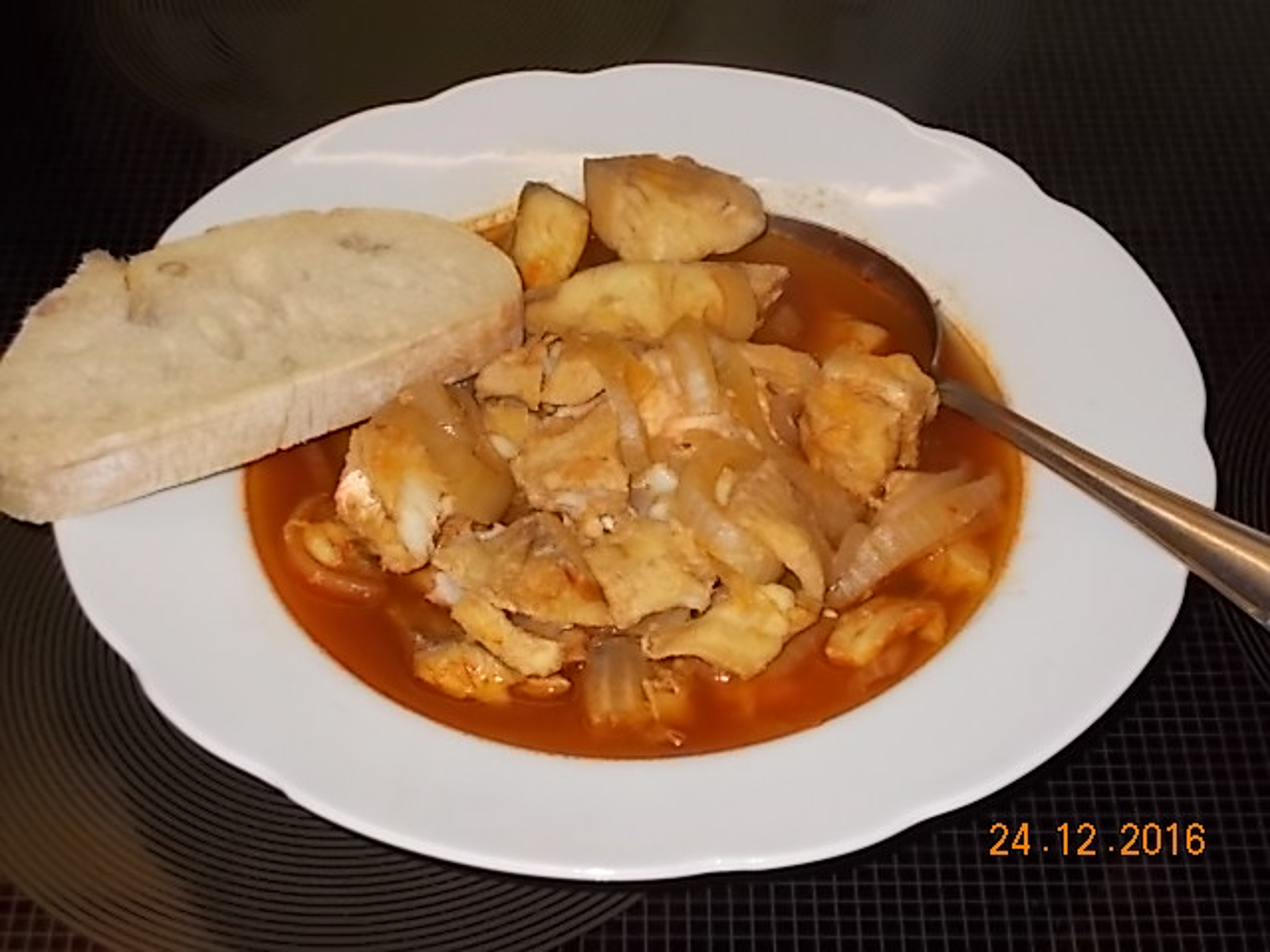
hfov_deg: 29.4
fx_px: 2421
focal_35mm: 66
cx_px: 635
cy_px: 476
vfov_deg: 22.3
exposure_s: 1/60
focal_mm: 11.8
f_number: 5.3
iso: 200
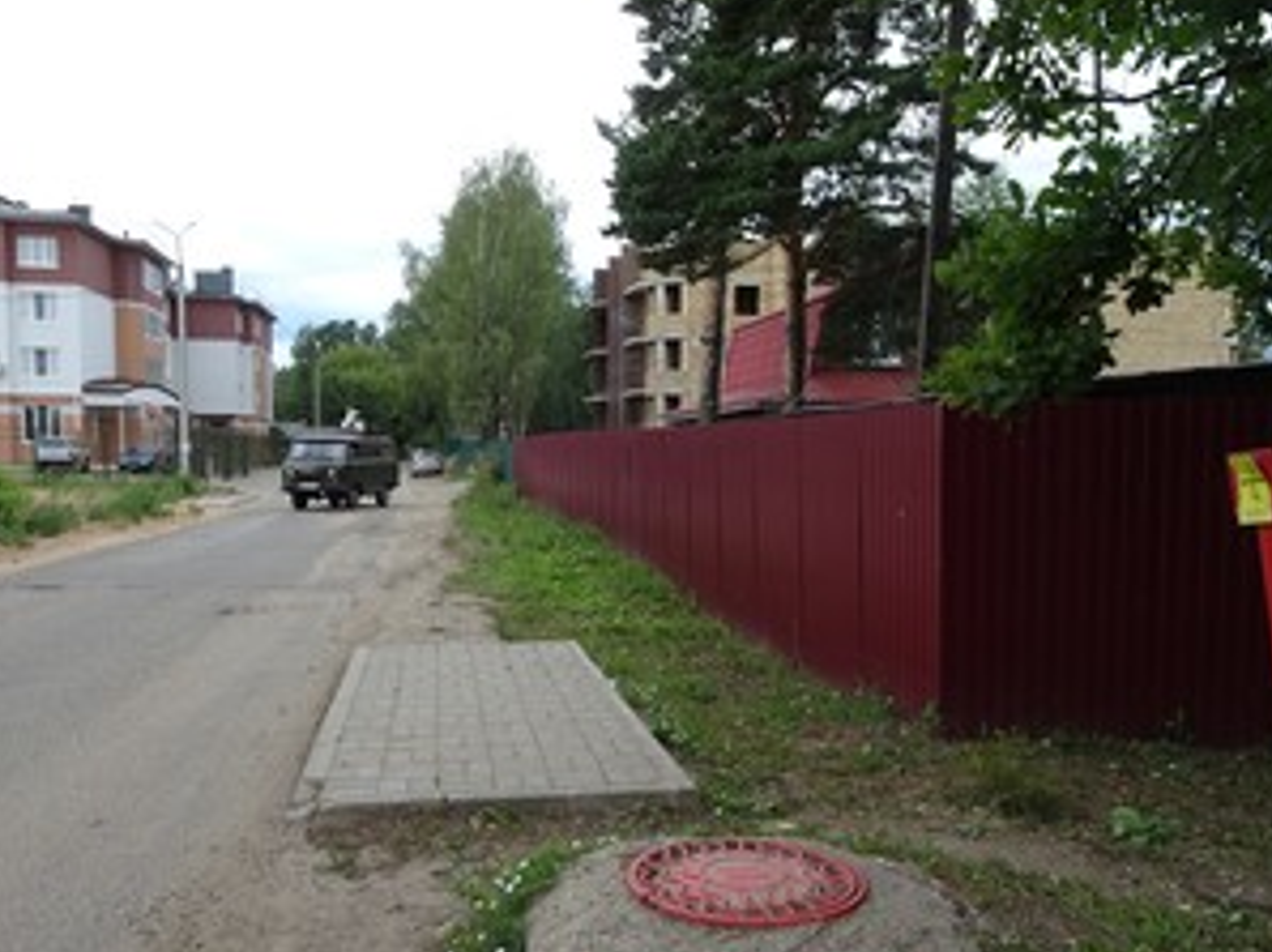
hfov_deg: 61.7
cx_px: 598
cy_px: 512
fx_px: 1065
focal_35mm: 29
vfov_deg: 48.1
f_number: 3.5
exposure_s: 1/160
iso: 80
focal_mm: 4.1
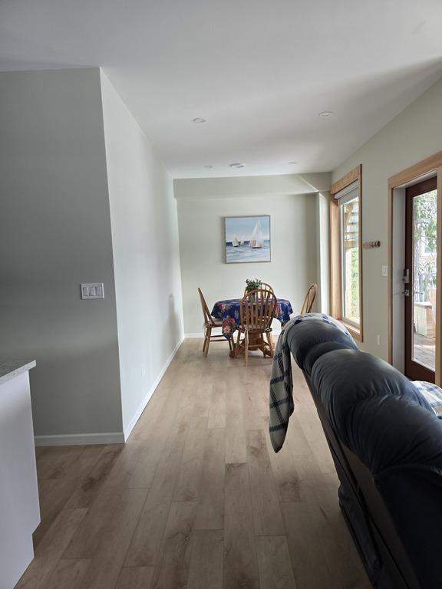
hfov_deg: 58.9
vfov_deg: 73.9
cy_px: 294
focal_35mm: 23
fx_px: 392
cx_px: 221
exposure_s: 1/180
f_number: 1.7
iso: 100
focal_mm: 6.3
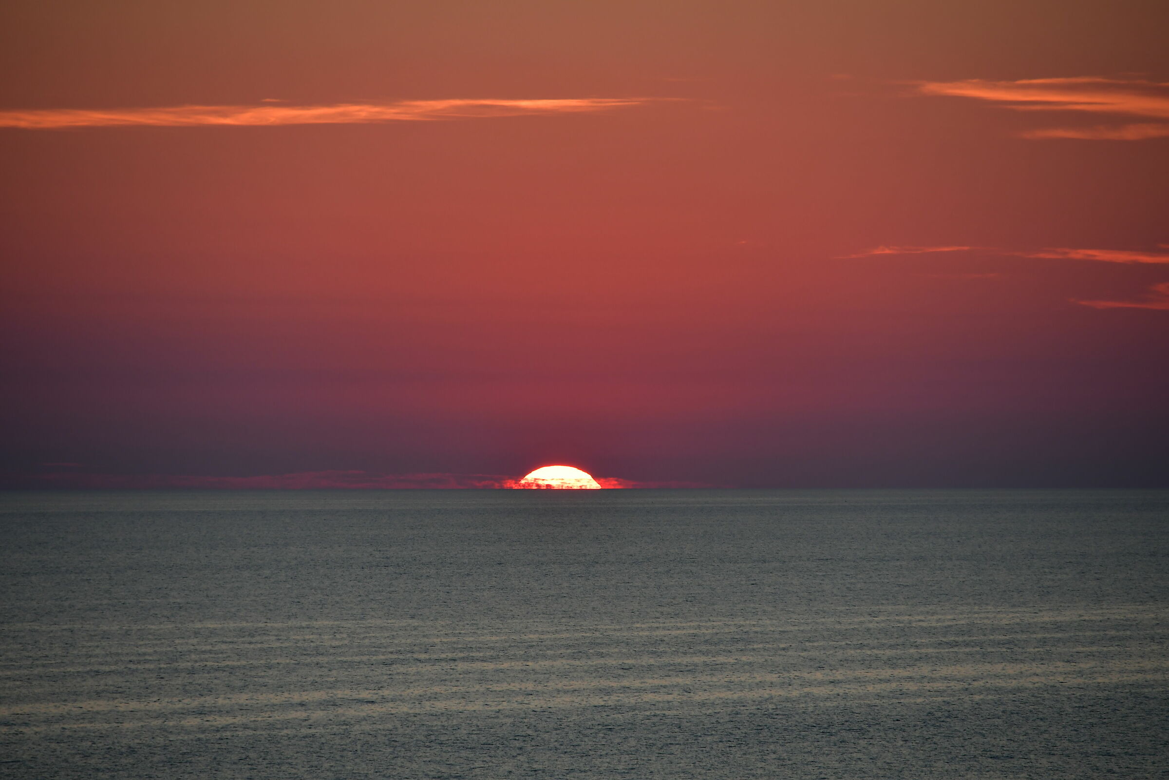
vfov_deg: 4.2
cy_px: 390
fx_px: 10715
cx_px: 584
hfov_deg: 6.2
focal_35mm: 330
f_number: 5.6
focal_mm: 220
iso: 280
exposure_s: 1/400
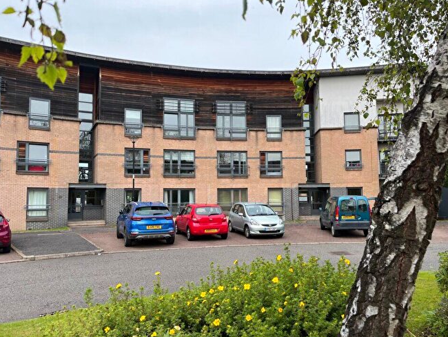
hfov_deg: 63.4
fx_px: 363
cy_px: 175
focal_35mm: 28
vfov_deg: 49.8
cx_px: 228
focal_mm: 5.1
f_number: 1.6
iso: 50
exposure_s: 1/1647
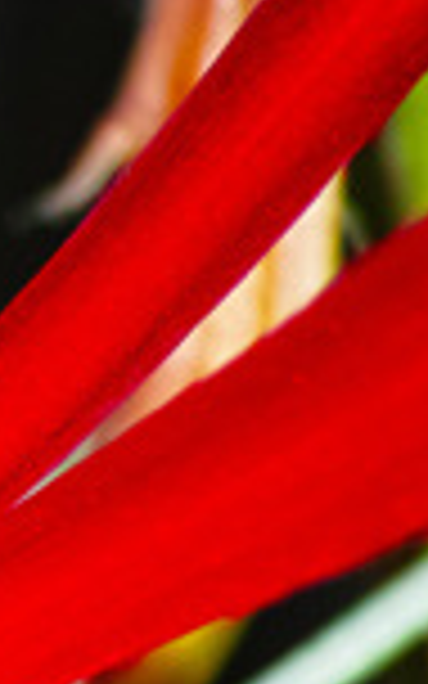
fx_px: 9630
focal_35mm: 516
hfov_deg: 2.5
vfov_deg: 4.1
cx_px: -1221
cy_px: 981
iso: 200
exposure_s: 1/1250
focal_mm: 50
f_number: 3.2
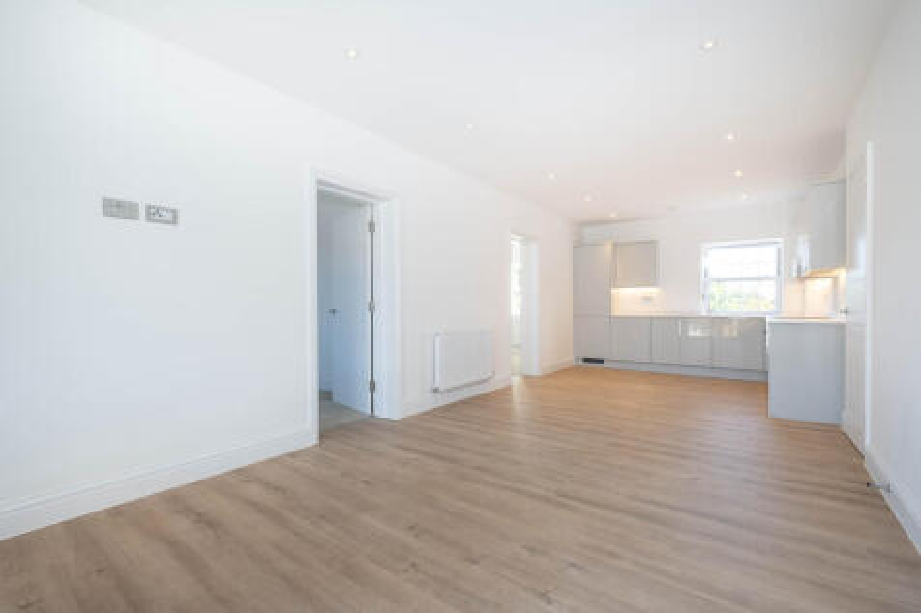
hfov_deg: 100.4
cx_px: 460
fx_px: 384
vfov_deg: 77.3
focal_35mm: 15
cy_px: 306
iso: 320
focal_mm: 10
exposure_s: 1/40
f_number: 6.4
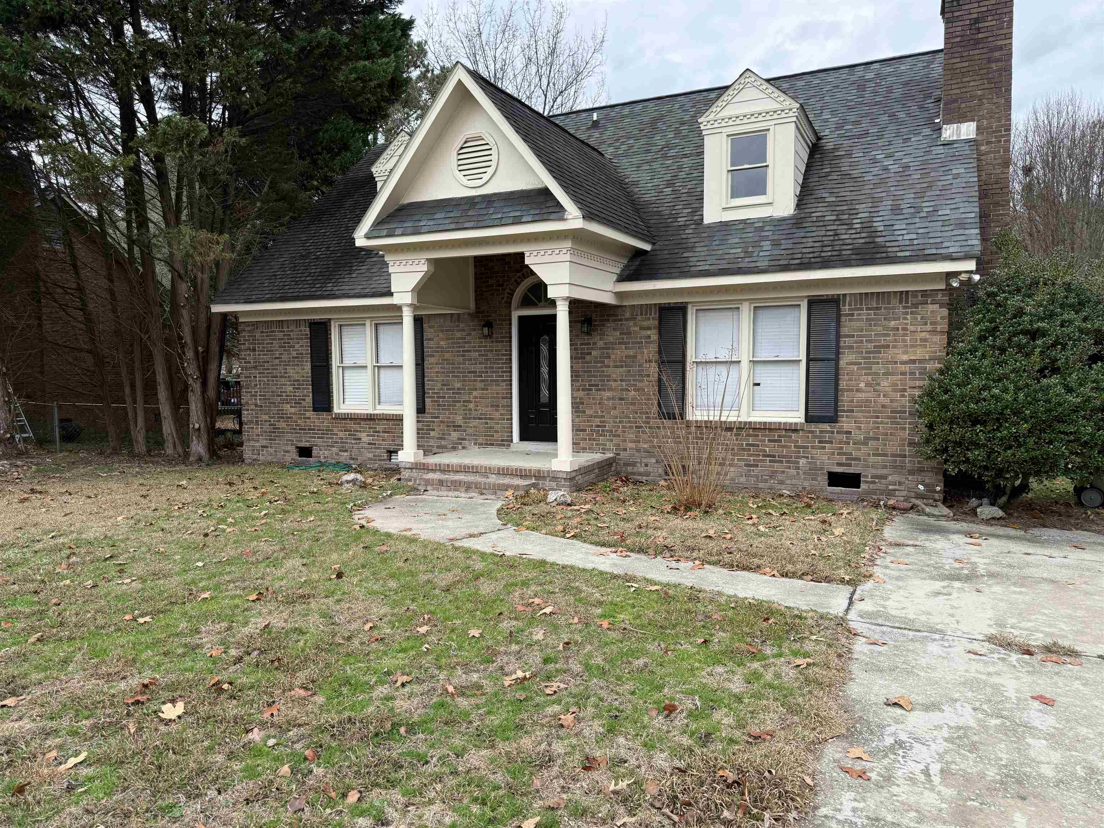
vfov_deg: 56.8
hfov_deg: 71.6
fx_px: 765
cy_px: 414
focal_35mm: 24
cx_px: 552
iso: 80
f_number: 1.78
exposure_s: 1/1522
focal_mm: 6.76
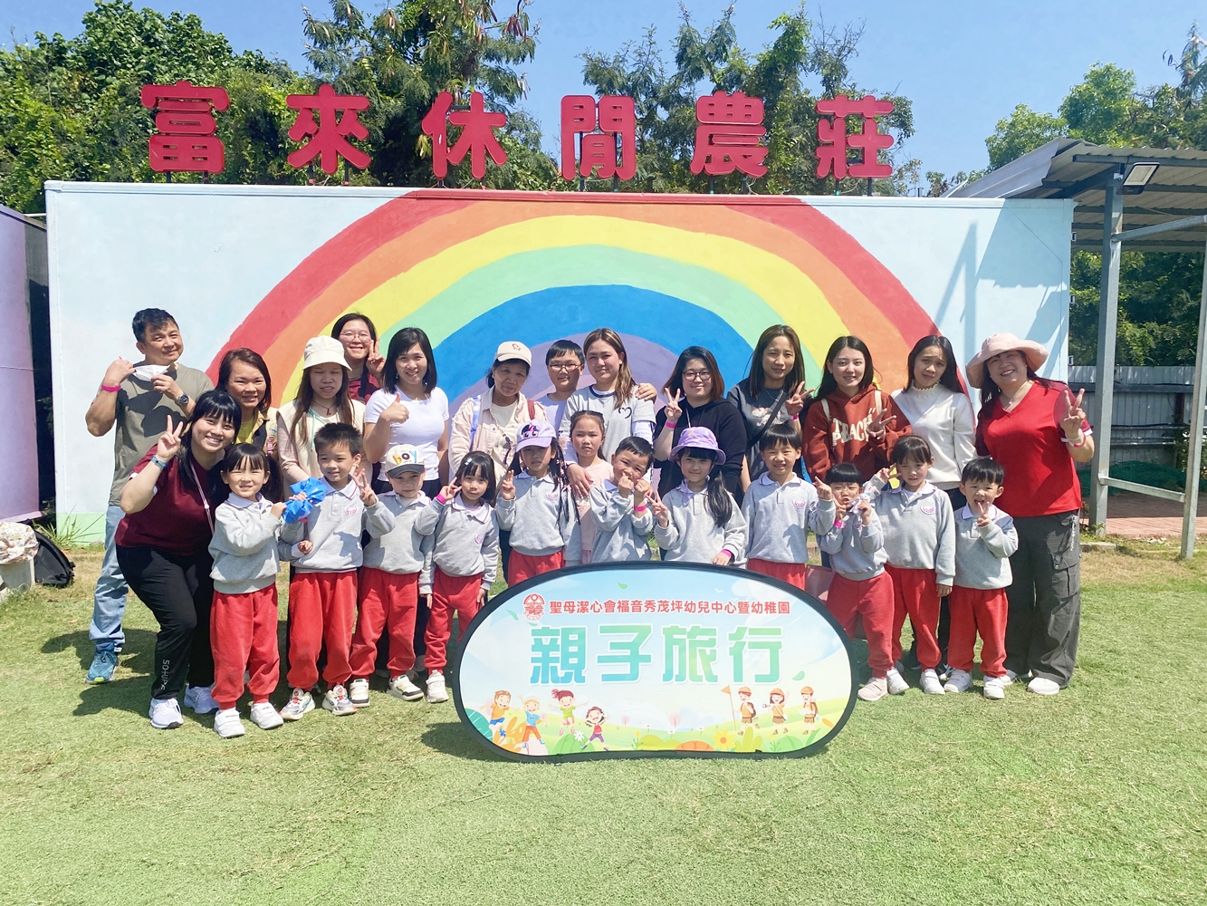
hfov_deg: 67.3
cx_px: 604
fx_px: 907
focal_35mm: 26
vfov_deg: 53.1
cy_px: 453
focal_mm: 4.25
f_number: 1.8
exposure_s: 1/4115
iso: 32
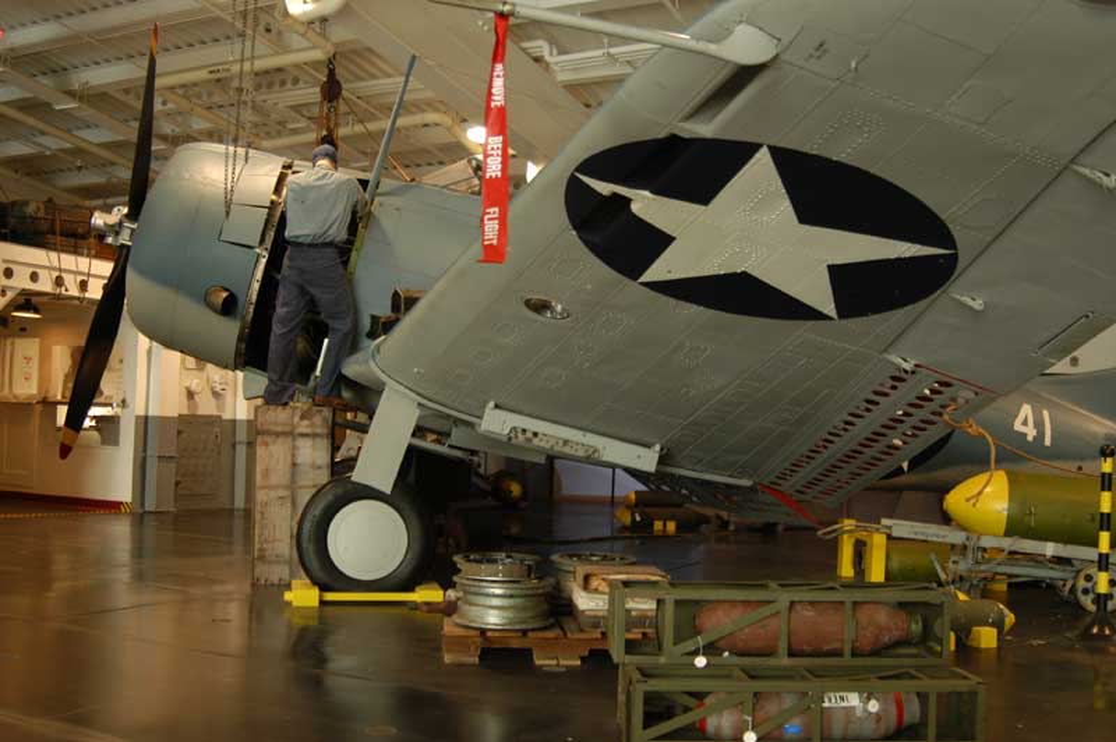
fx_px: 1115
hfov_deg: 53.2
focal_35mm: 36
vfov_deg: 36.8
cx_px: 558
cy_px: 371
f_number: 3.5
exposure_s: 1/2.5
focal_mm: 24
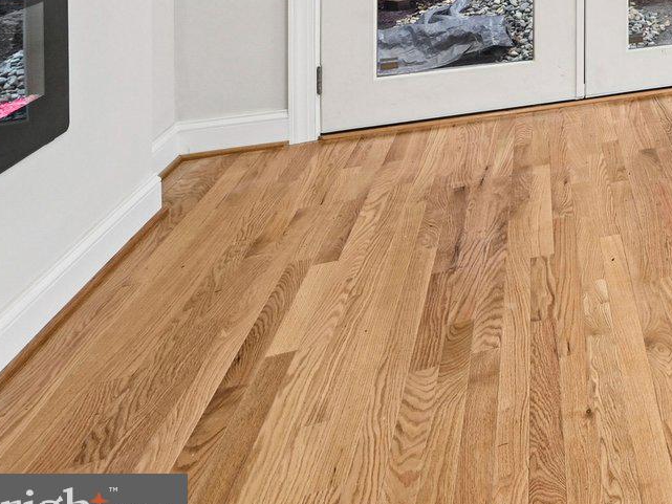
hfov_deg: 27.8
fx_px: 835
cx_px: 1028
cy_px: -165
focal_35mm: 43
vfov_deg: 27.5
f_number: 8
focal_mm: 14
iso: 125
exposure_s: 1/15
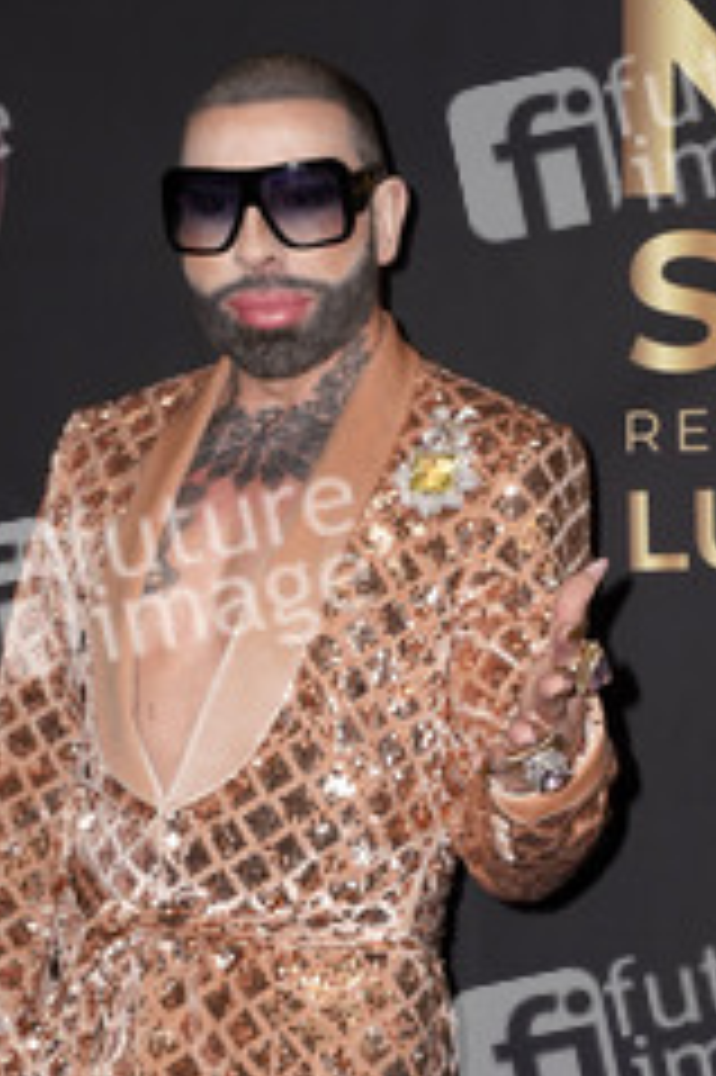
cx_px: 270
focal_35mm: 92
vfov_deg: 22.0
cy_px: 810
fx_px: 2748
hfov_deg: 14.8
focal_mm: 55
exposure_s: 1/250
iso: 640
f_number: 8
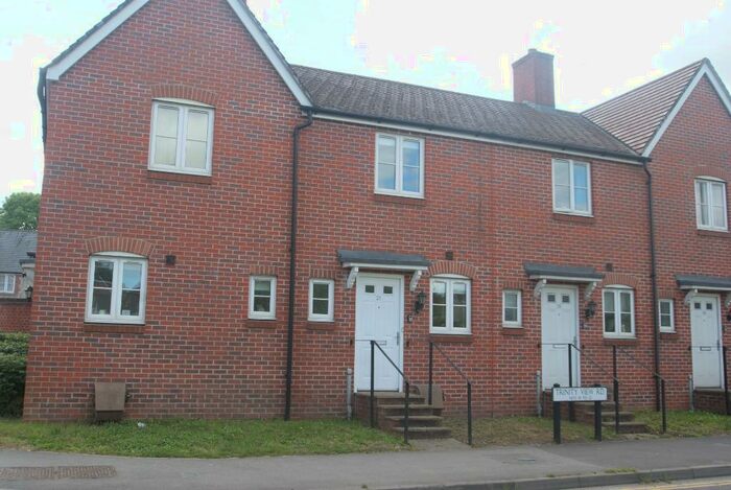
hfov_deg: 53.1
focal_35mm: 36
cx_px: 366
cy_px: 245
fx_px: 732
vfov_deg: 37.0
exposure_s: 1/80
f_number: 9
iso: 100
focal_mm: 24
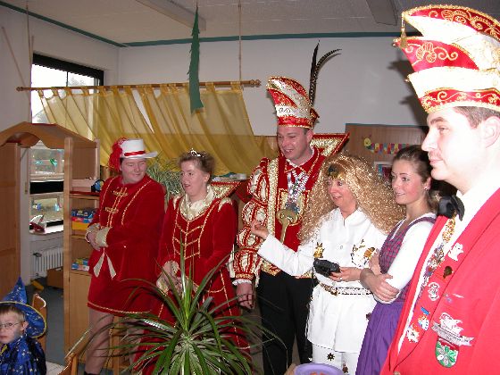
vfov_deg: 40.7
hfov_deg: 52.6
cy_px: 188
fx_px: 506
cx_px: 250
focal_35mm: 35
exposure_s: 1/60
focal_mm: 8.9
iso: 100
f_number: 2.8
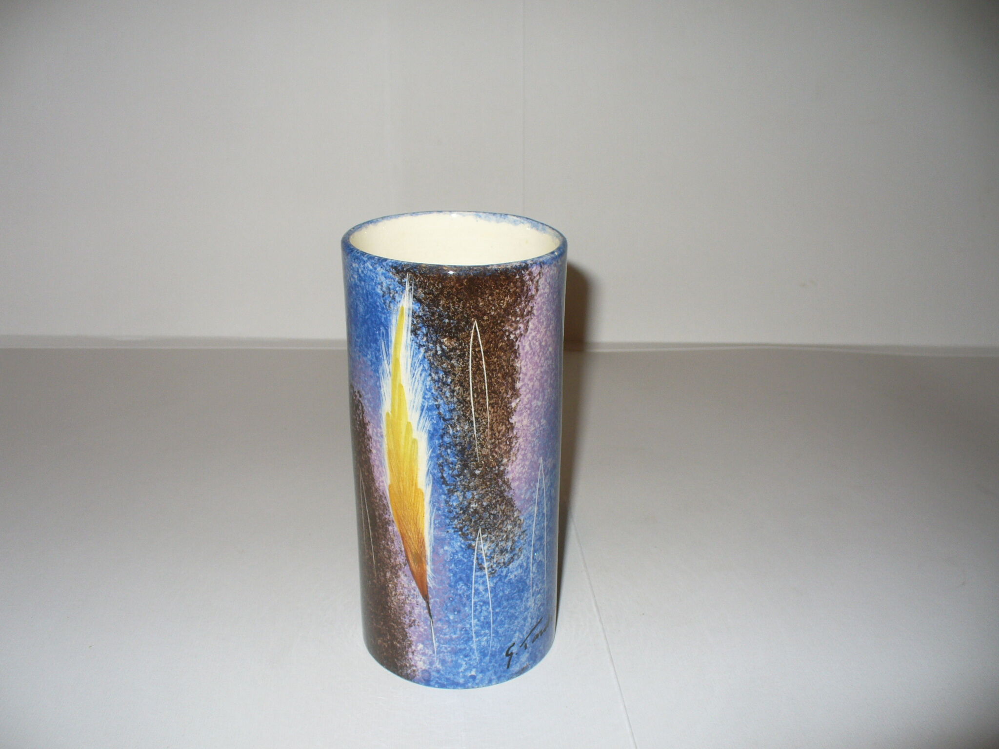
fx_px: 1068
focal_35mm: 37
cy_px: 374
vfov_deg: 38.7
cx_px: 500
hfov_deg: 50.1
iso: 80
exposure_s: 1/30
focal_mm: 6.1
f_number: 2.8
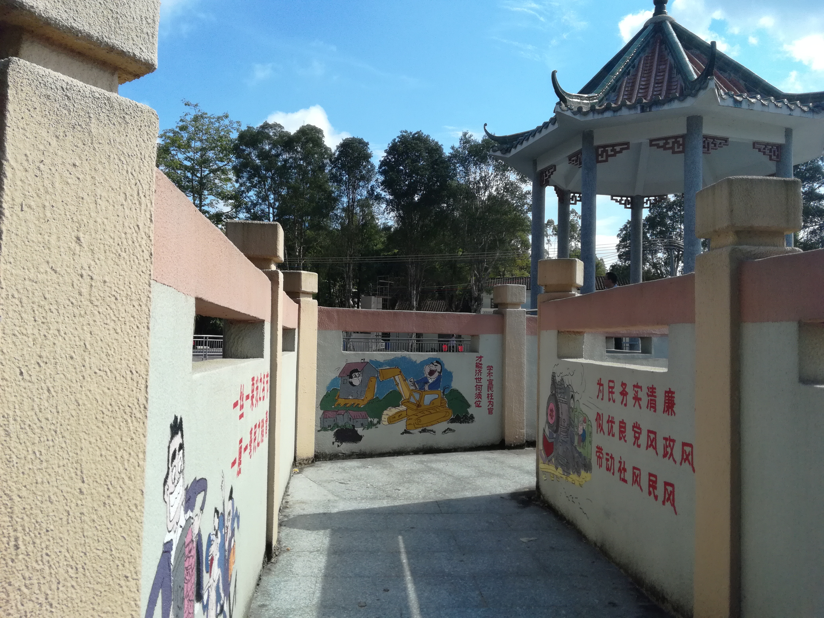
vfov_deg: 51.4
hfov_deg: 65.3
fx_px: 643
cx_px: 412
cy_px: 309
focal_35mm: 27
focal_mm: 3.79
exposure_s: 1/1855
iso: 50
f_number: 2
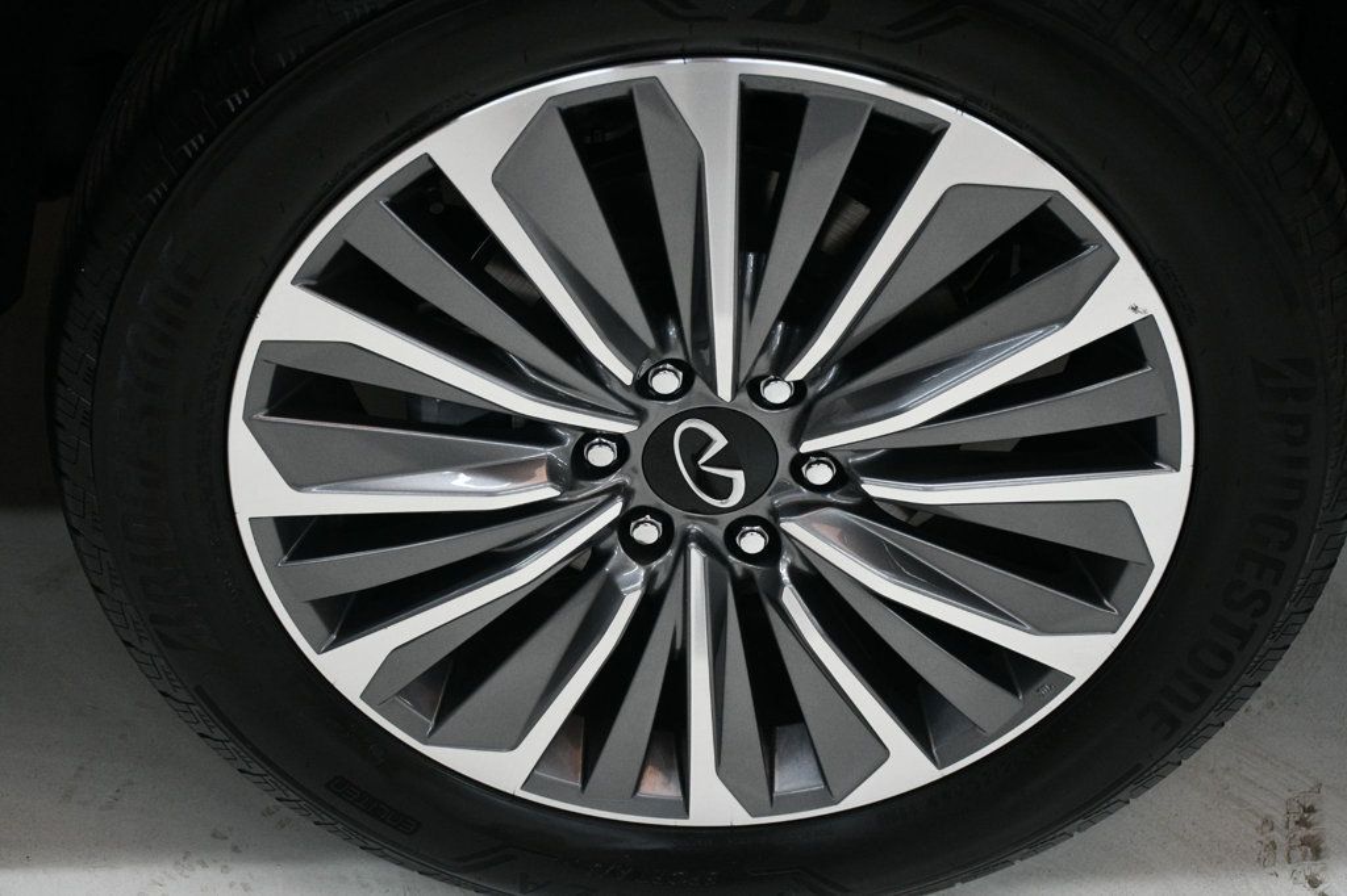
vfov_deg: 23.8
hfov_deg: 35.1
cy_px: 448
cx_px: 674
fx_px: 2132
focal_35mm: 57
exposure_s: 1/125
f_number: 4.2
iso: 1800
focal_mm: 38
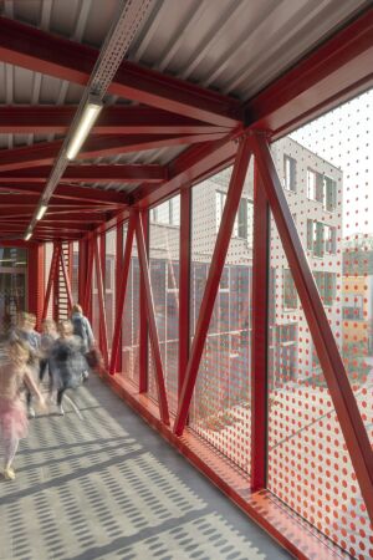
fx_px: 430
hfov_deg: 46.8
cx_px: 186
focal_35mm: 28
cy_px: 280
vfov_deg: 66.0
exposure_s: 1/4
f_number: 20
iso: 100
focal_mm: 27.7
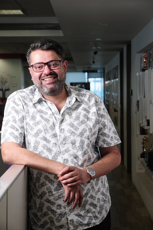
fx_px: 670
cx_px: 76
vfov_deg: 19.5
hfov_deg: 13.0
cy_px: 115
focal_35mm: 105
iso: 400
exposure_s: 1/60
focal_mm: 70
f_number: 5
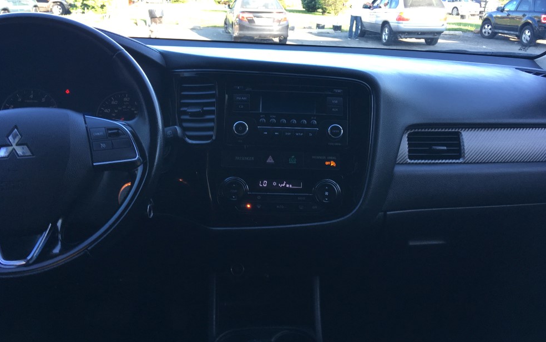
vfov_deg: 39.4
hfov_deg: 59.7
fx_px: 476
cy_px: 160
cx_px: 271
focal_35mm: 32
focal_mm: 4.15
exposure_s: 1/60
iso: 32
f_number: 2.2
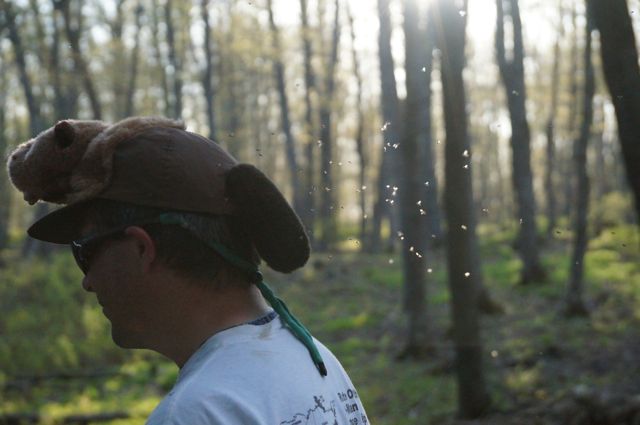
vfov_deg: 15.1
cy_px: 212
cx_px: 320
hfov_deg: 22.6
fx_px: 1598
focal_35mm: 90
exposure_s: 1/2000
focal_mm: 60
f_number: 5.6
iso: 3200
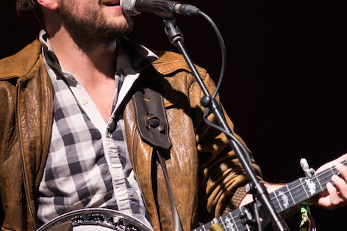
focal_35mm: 636
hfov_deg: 3.2
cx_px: 166
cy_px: 121
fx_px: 6126
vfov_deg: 2.2
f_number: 5
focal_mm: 300
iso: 500
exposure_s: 1/640
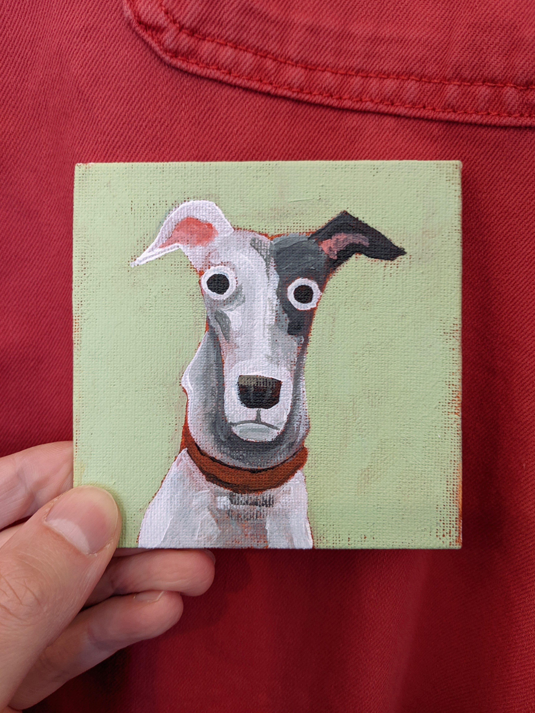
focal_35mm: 27
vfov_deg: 65.3
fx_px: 556
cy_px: 356
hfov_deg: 51.4
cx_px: 268
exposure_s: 1/25
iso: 76
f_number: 1.8
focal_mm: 4.44
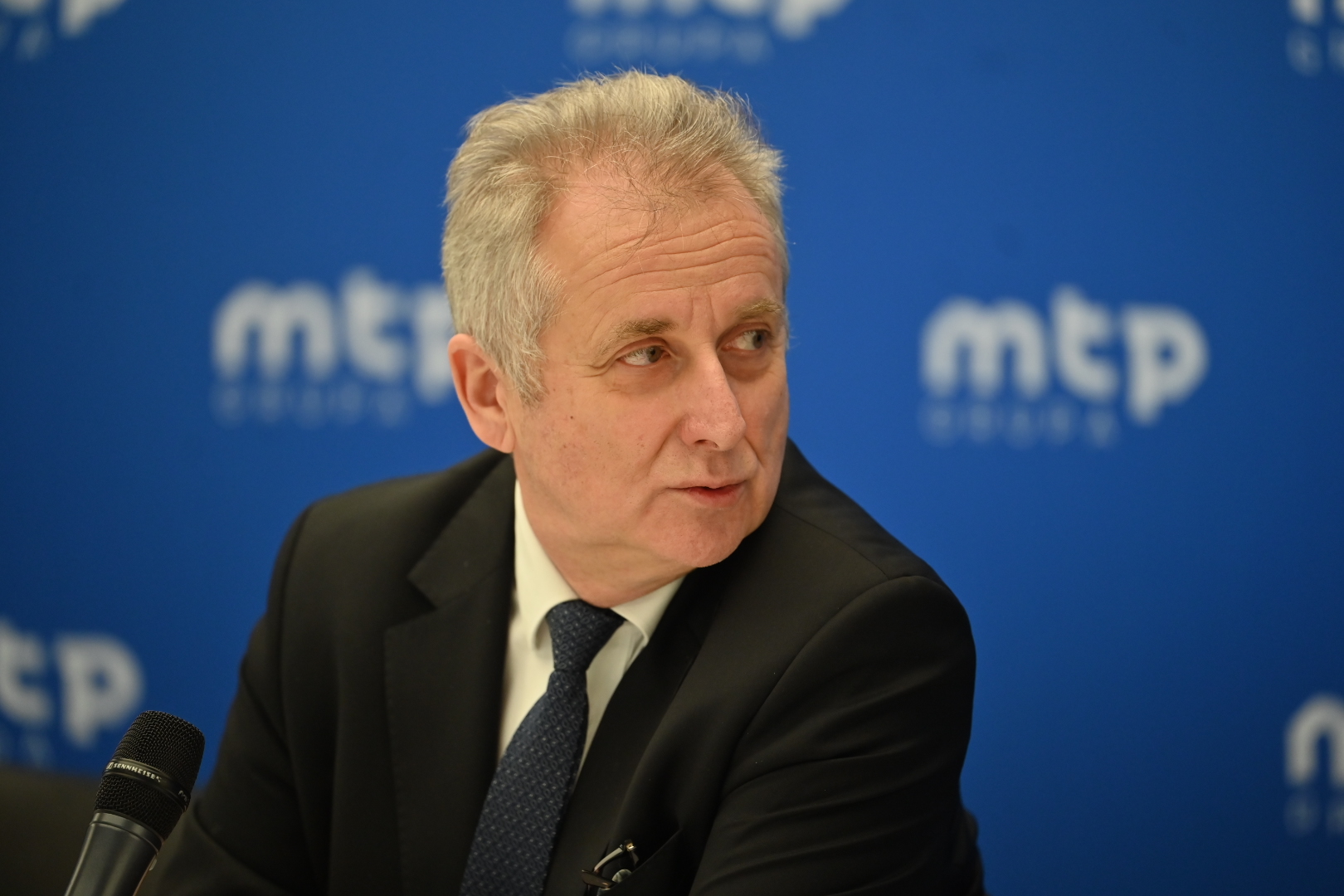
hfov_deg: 11.4
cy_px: 448
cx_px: 672
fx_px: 6719
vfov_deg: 7.6
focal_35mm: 180
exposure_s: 1/160
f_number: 2.8
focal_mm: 180
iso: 1250
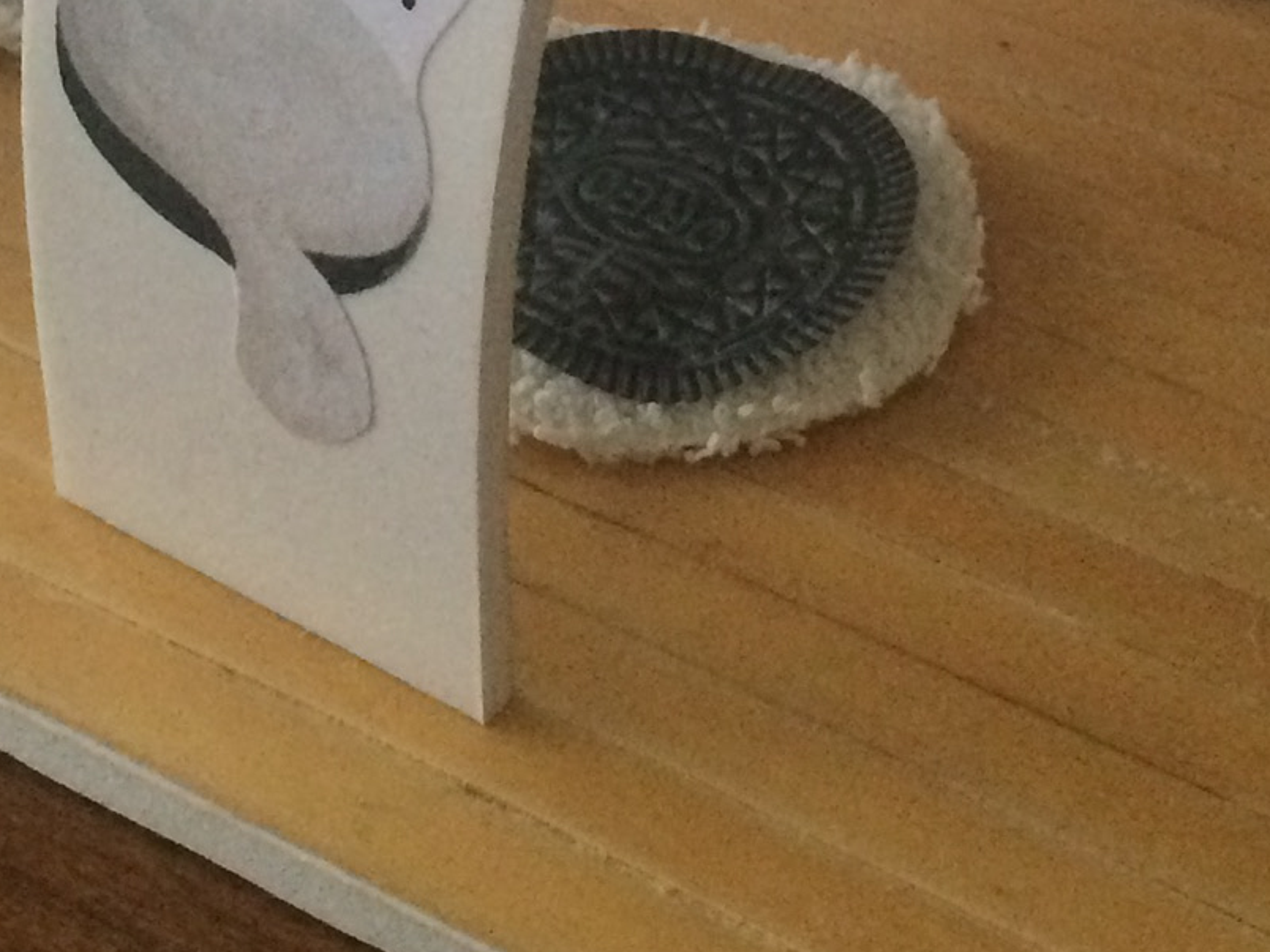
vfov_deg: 13.6
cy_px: -556
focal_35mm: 101
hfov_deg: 19.4
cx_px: 659
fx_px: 3706
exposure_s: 1/30
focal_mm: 4.15
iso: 320
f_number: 2.2
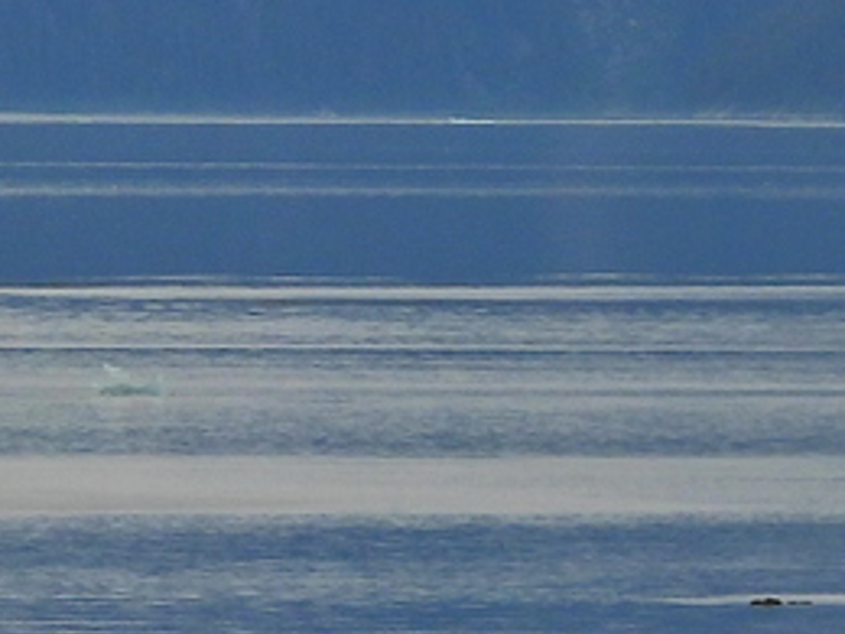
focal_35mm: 1278
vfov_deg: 1.2
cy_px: -400
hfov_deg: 1.6
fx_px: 31197
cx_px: -224
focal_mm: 46.4
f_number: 4.5
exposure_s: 1/640
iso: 100
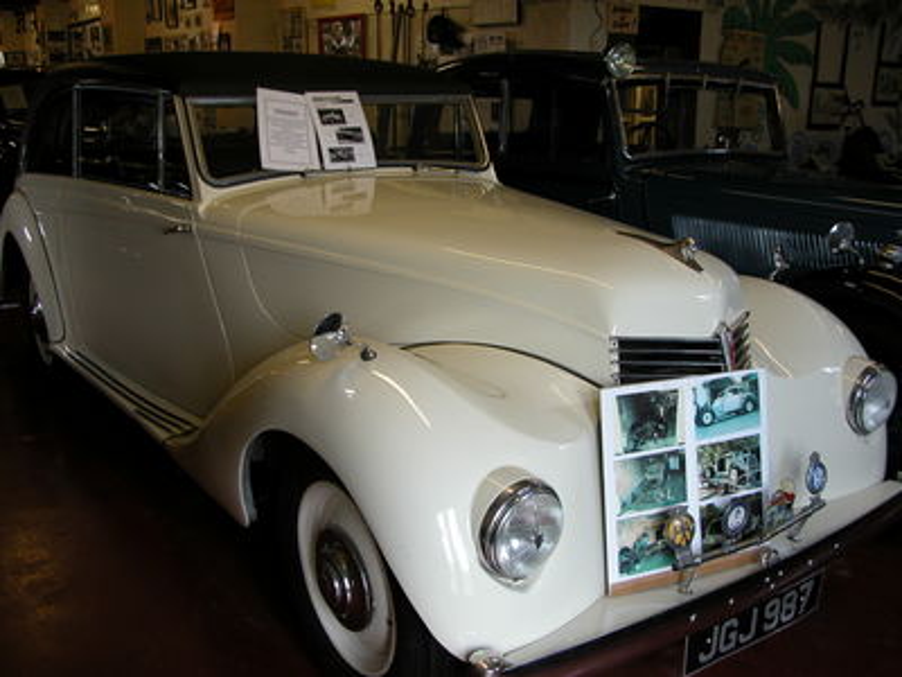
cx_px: 451
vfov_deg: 40.7
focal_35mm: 35
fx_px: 912
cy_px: 338
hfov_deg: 52.6
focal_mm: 8.9
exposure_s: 1/32
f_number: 2.8
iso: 100
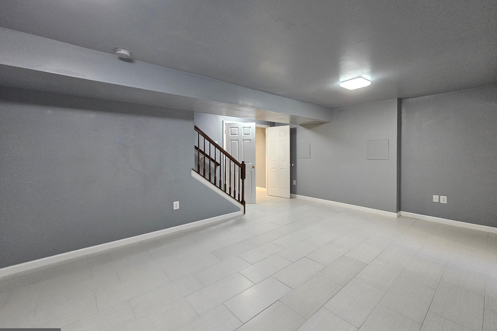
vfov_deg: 81.1
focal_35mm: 14
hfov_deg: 104.2
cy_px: 156
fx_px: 193
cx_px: 255
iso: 320
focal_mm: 2.2
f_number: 2.2
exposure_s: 1/60
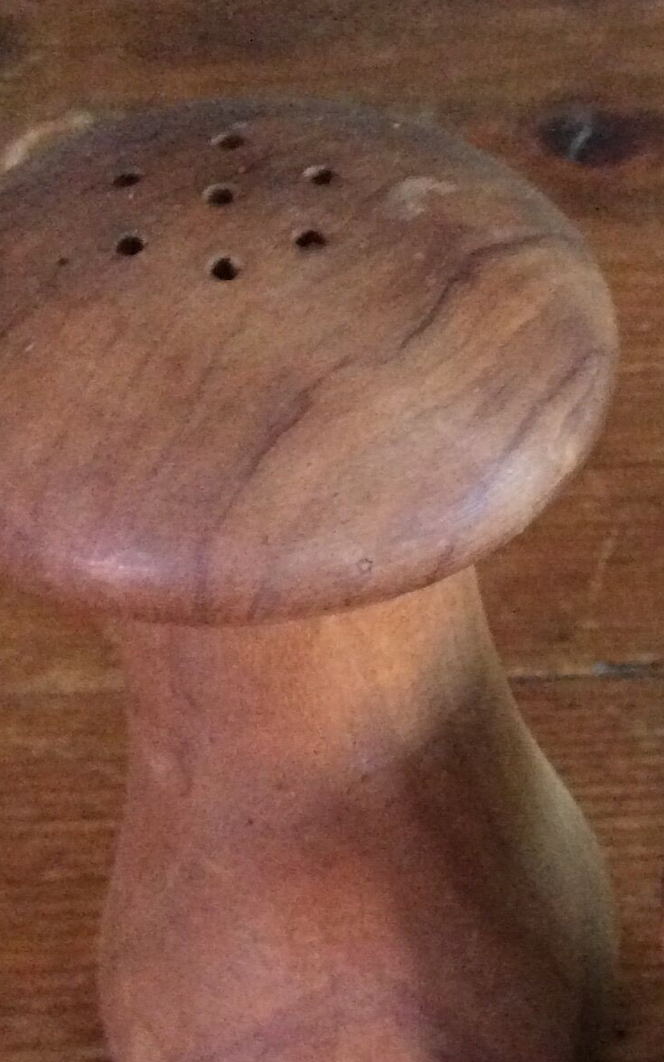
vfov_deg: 27.7
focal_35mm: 74
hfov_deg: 17.1
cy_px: 700
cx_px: 705
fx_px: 2143
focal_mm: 3.3
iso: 400
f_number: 2.4
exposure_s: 1/17
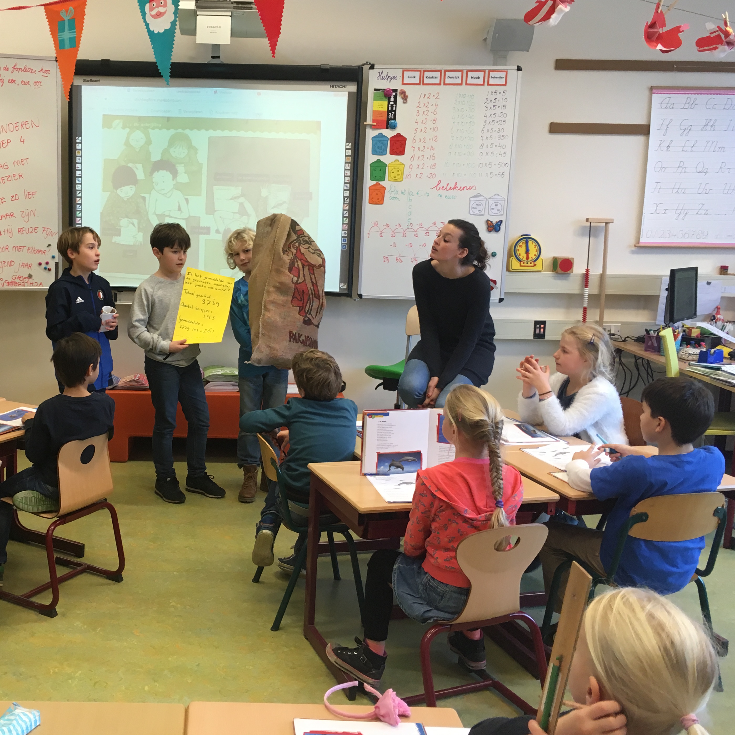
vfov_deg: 44.9
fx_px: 889
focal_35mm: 37
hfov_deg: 44.0
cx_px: 223
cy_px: 339
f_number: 2.2
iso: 80
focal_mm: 4.15
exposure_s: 1/33
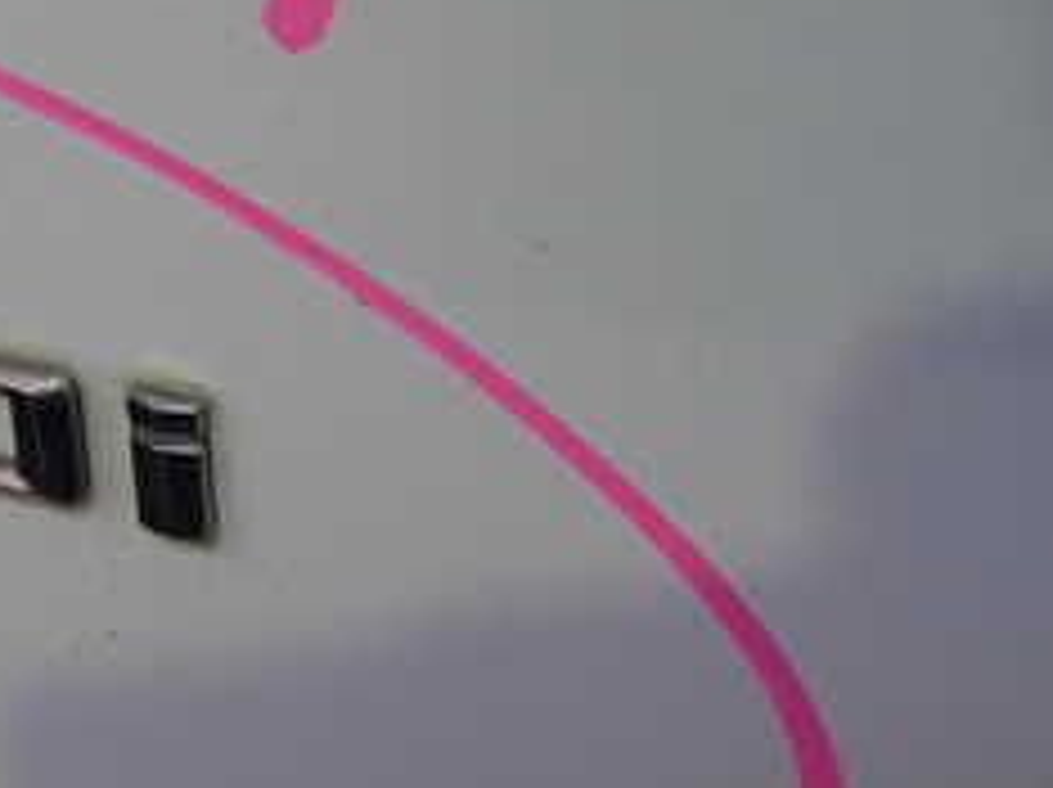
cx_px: -189
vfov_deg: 19.0
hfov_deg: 23.3
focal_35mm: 77
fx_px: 2340
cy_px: 203
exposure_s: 1/30
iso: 200
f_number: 2.3
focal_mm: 5.4
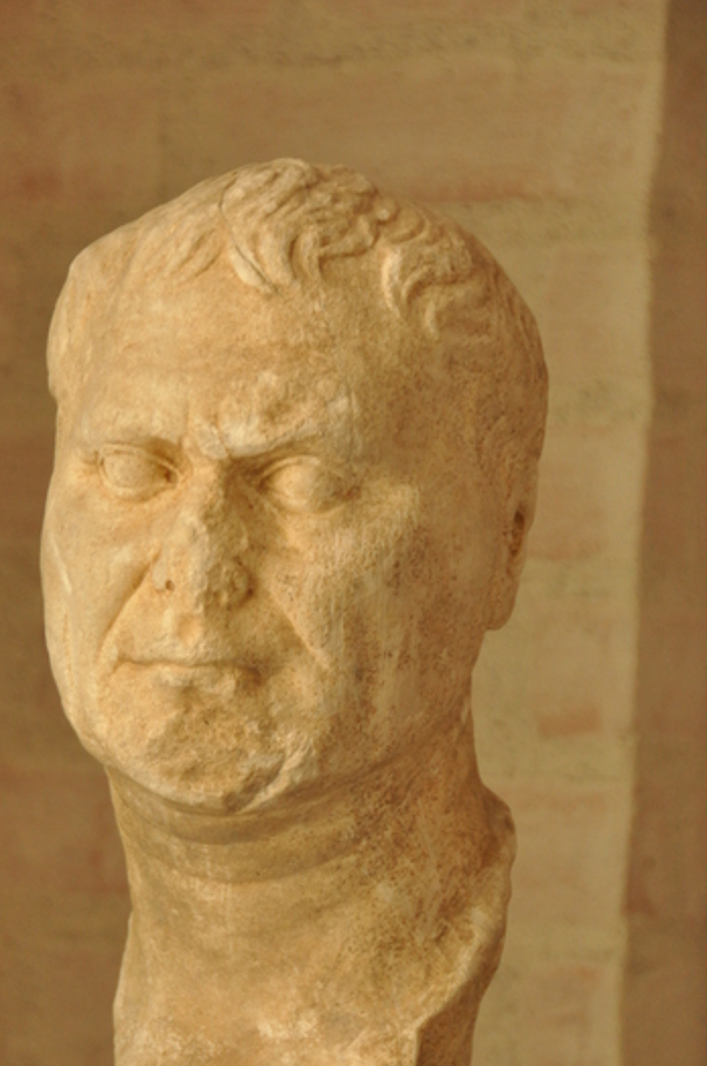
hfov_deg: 7.6
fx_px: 5312
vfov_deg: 11.5
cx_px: 265
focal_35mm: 180
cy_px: 591
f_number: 5.3
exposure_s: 1/60
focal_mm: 95
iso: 1000
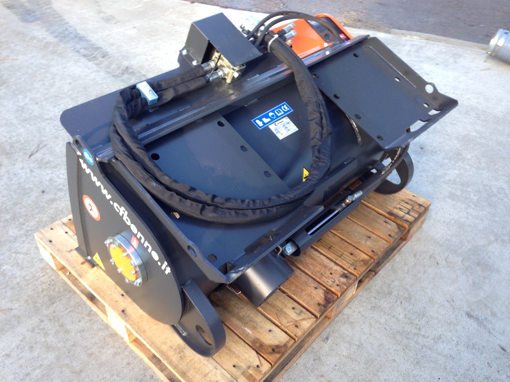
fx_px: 486
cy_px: 191
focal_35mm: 33
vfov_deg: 42.9
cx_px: 255
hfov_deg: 55.4
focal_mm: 4.12
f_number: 2.4
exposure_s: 1/60
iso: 50
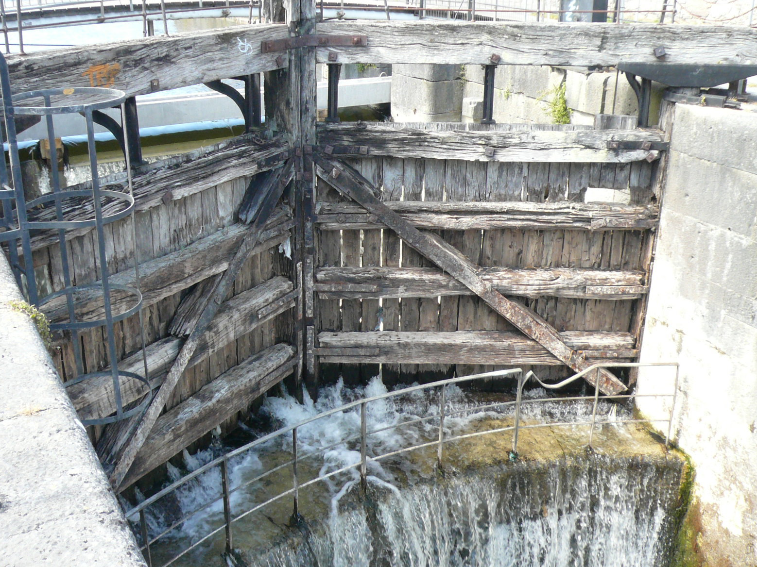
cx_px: 369
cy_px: 280
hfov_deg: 49.0
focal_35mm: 38
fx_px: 831
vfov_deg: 37.7
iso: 100
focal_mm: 4.6
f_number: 2.8
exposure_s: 1/160
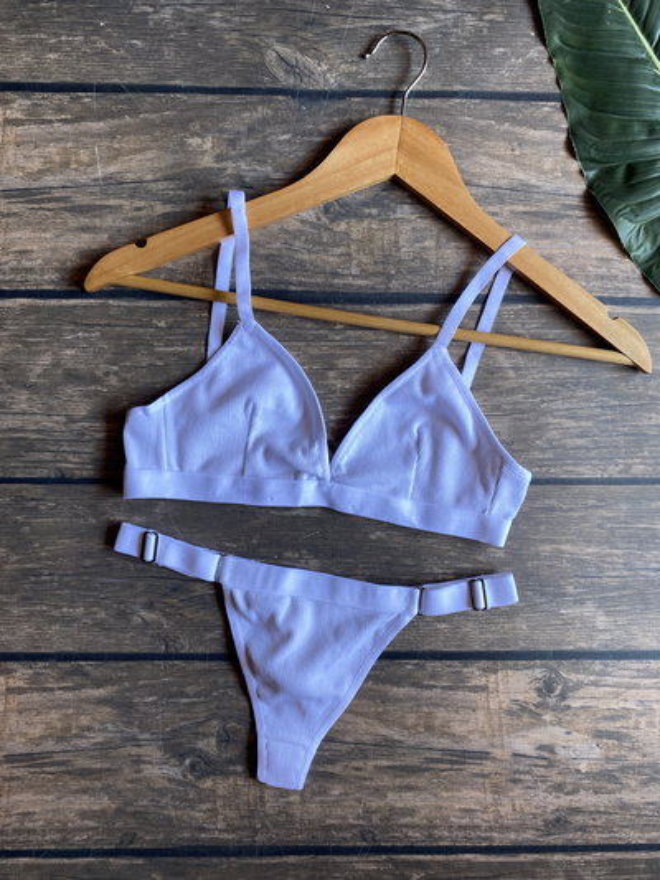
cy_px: 440
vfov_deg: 67.3
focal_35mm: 26
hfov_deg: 53.1
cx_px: 330
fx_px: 661
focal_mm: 4.25
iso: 32
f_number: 1.8
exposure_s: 1/128
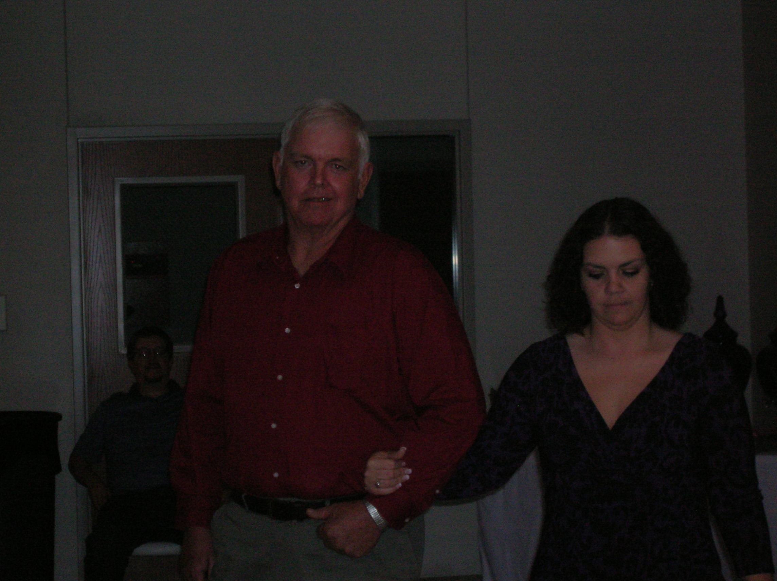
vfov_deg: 14.5
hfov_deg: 19.3
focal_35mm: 102
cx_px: 388
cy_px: 290
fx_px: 2288
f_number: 4.9
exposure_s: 1/60.1
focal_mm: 17.1
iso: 200
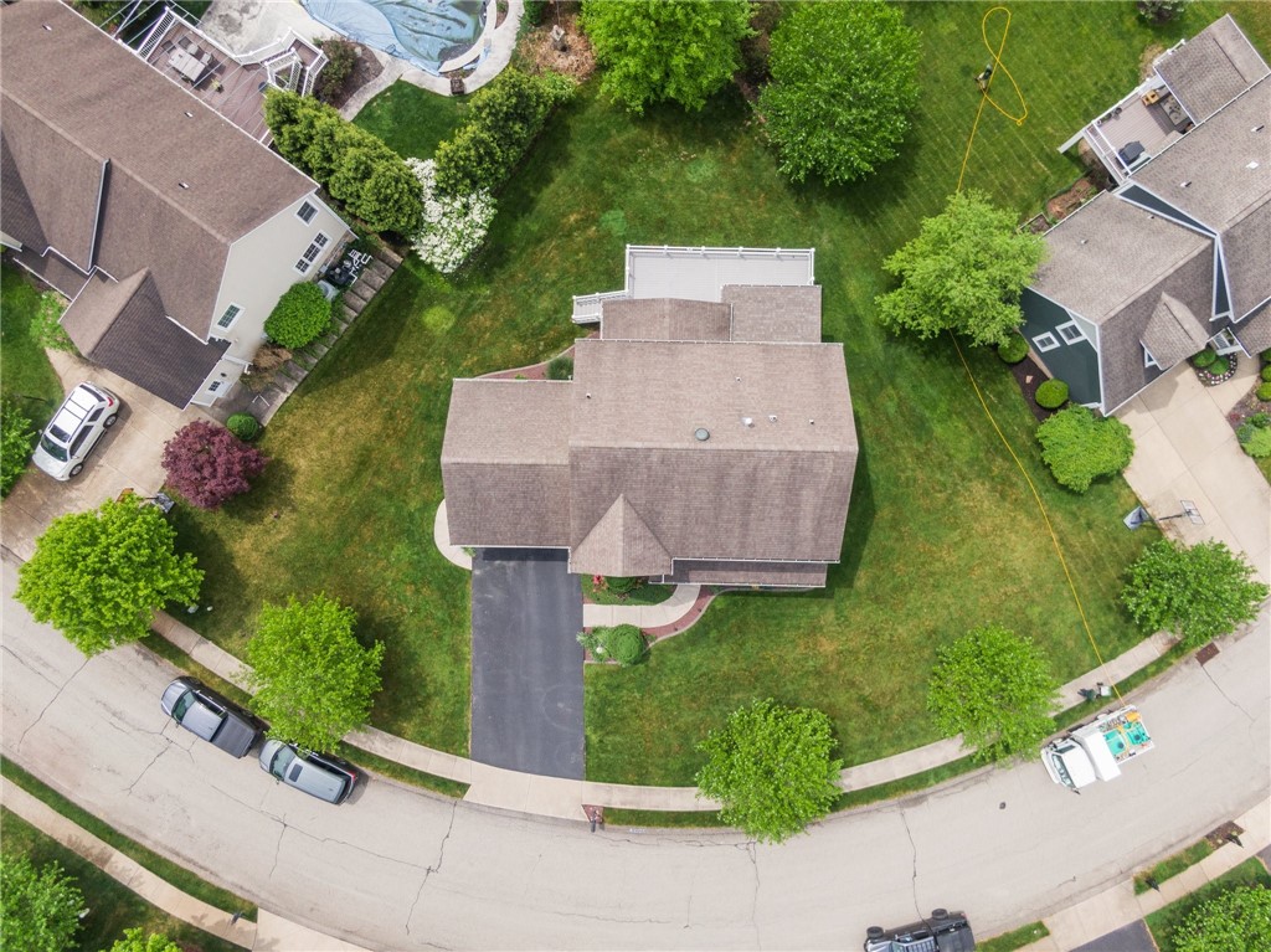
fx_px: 881
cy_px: 476
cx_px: 636
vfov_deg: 56.8
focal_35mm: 24
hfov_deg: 71.6
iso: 100
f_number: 2.8
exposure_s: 1/800
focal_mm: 4.39
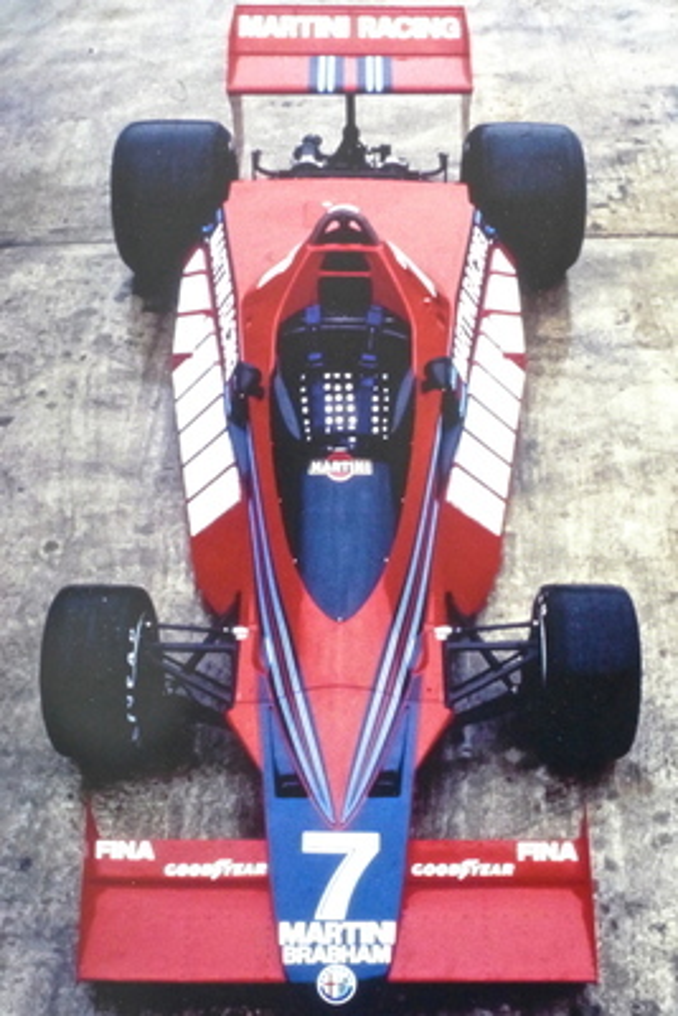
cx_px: 339
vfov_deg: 48.4
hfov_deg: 33.4
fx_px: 1129
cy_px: 508
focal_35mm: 40
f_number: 2.8
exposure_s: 1/250
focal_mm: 7.9
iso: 800
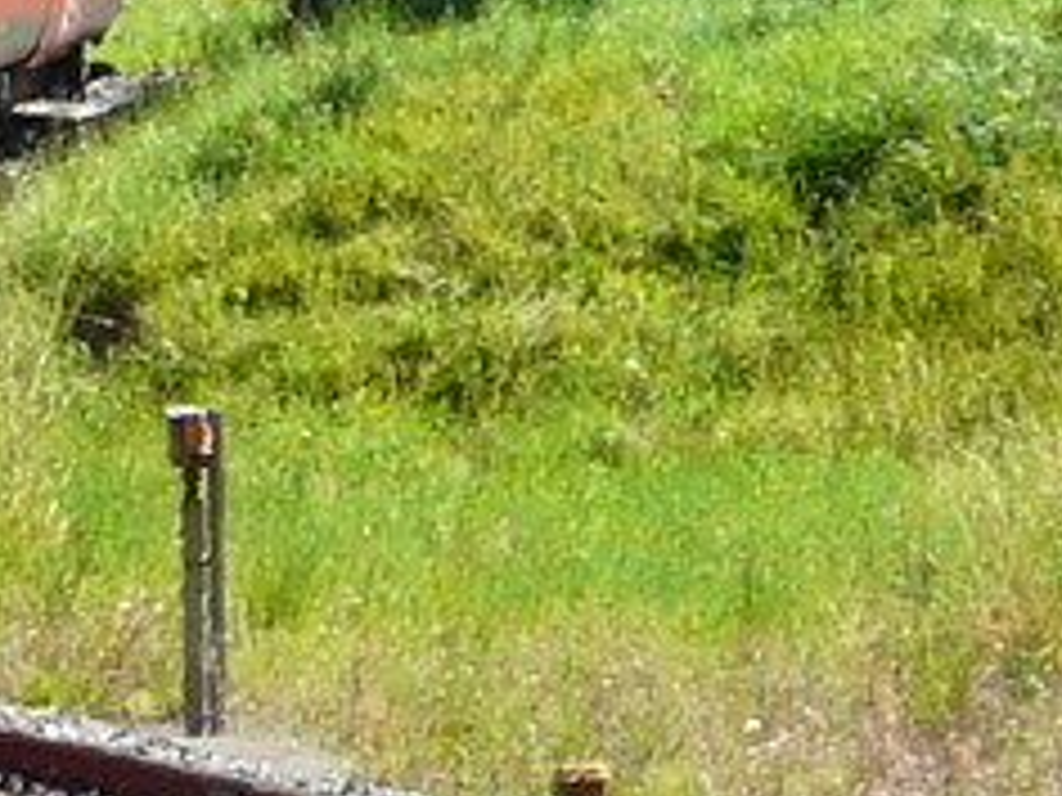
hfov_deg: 2.0
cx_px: -1044
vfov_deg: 1.5
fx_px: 30434
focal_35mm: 992
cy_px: -178
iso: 100
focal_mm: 38.4
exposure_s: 1/200
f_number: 5.6
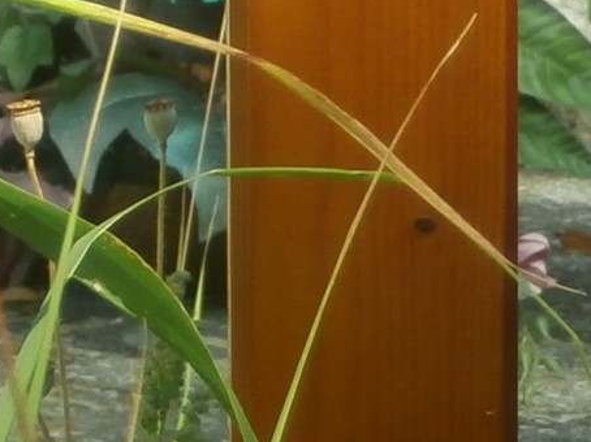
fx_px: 7662
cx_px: 420
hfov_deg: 4.4
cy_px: -936
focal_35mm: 449
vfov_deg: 3.2
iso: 100
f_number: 4.7
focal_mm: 12.1
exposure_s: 1/160
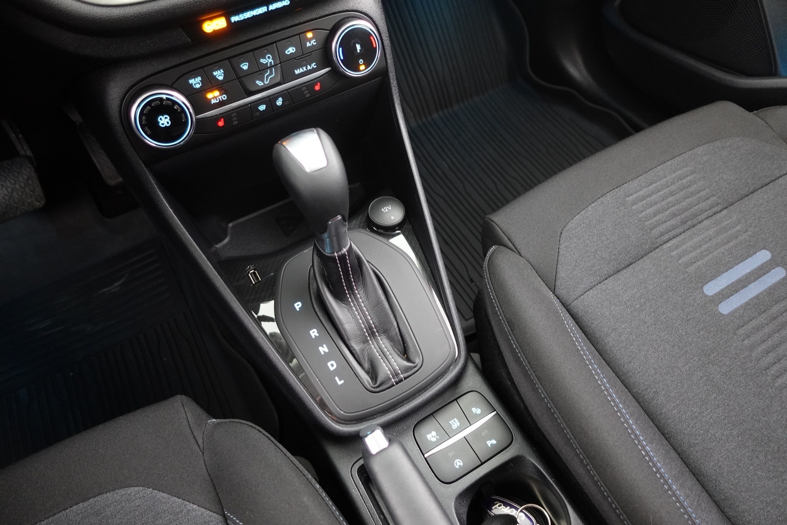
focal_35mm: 24
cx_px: 394
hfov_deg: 73.7
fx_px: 525
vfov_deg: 53.1
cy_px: 262
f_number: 1.8
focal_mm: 9.4
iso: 1250
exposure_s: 1/8
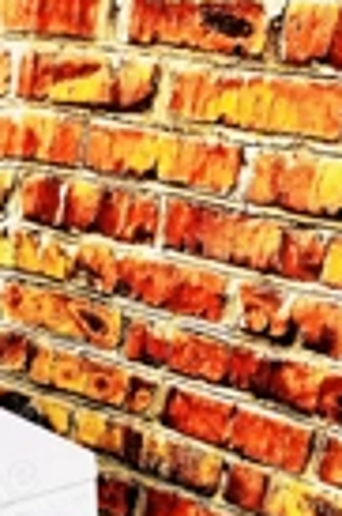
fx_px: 1214
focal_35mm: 85
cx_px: -195
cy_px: 599
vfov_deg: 22.3
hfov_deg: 14.7
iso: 40
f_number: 1.8
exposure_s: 1/20
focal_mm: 3.99
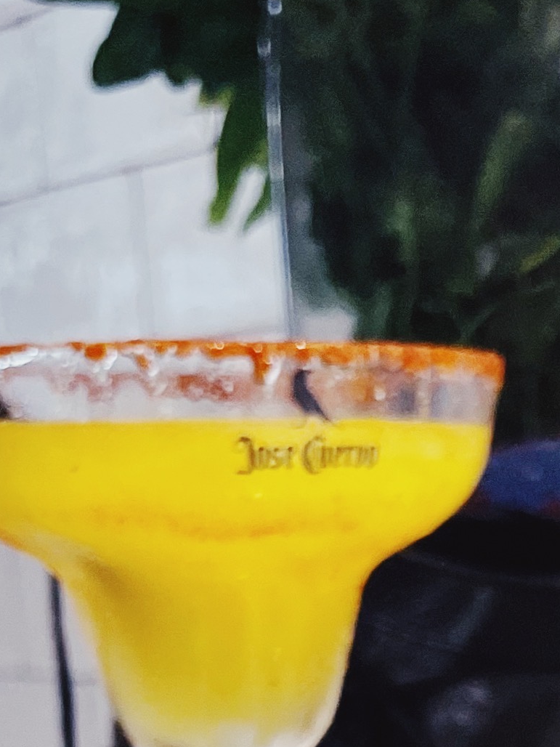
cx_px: 771
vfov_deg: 17.3
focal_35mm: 102
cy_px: 1134
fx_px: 2200
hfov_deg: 13.8
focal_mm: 4.2
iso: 125
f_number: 1.6
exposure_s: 1/100
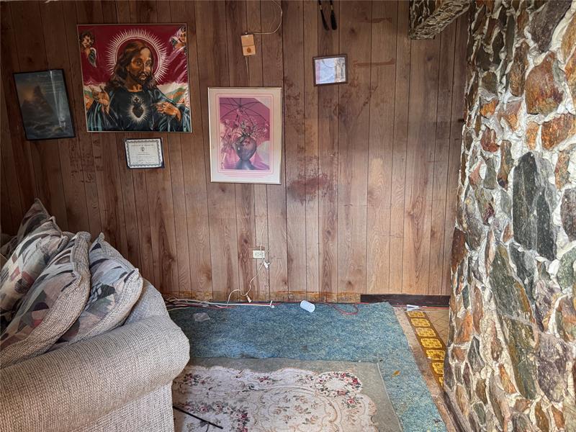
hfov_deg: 71.6
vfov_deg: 56.8
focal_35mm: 24
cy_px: 216
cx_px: 288
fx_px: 399
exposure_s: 1/60
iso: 320
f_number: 1.78
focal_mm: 6.76
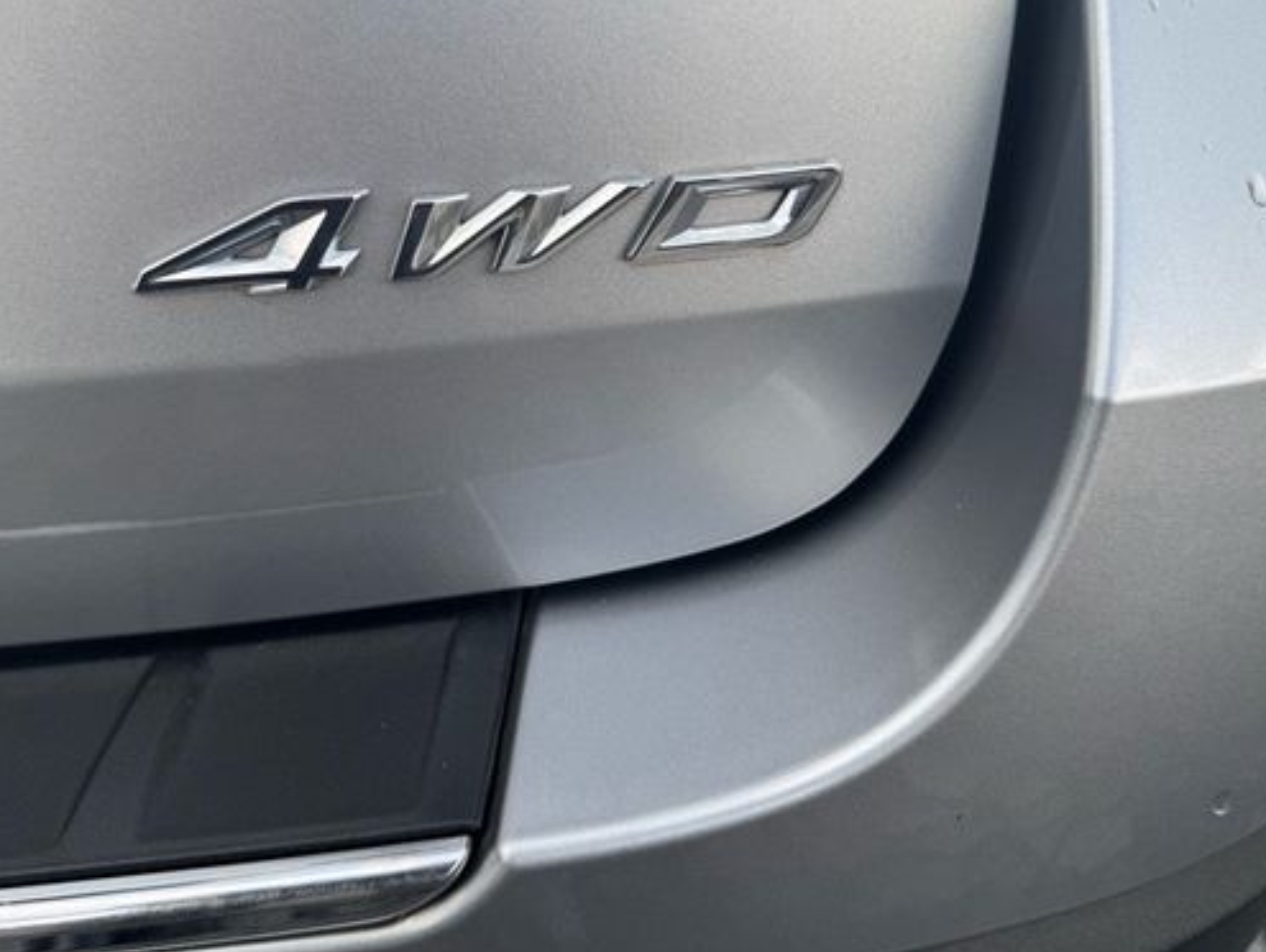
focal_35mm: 31
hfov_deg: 58.3
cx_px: 627
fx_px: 1135
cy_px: 366
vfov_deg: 45.2
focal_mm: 6.76
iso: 80
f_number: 1.78
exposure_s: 1/588
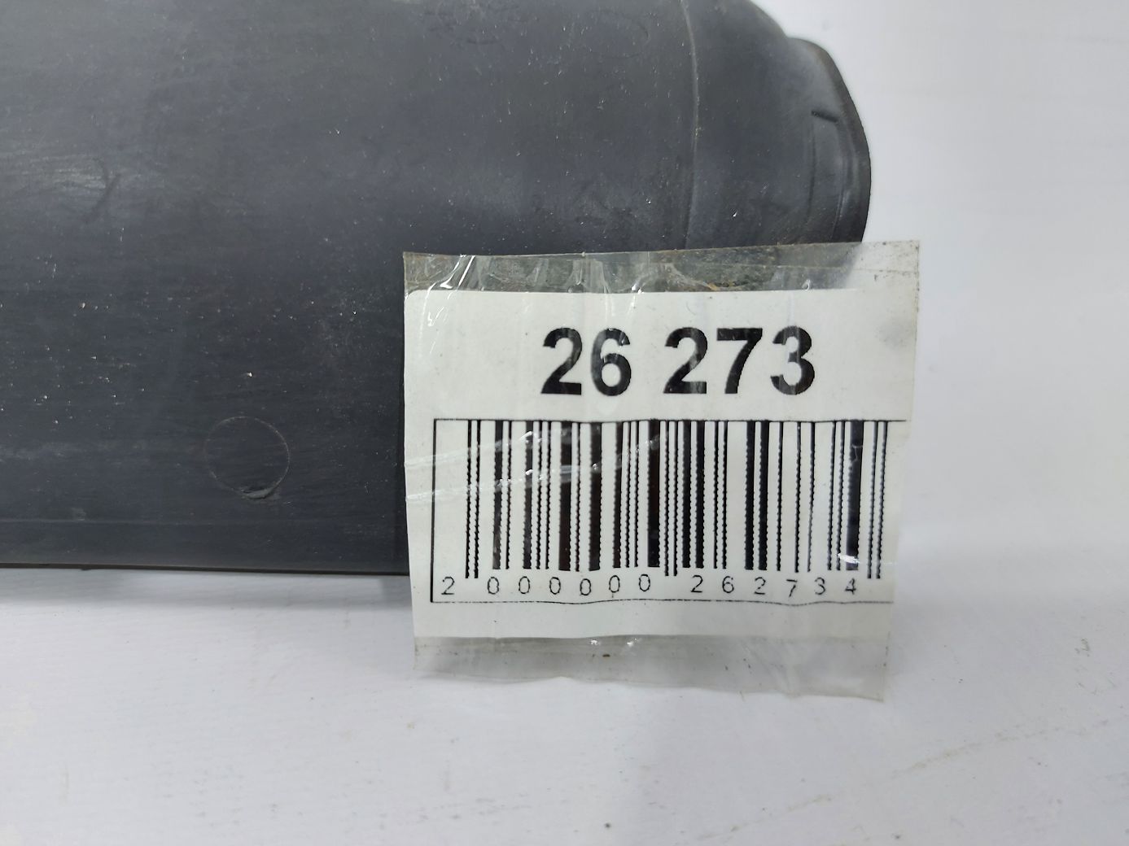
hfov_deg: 71.6
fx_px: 783
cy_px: 423
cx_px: 564
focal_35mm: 24
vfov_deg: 56.8
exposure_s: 1/50
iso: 80
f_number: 1.8
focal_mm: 5.23
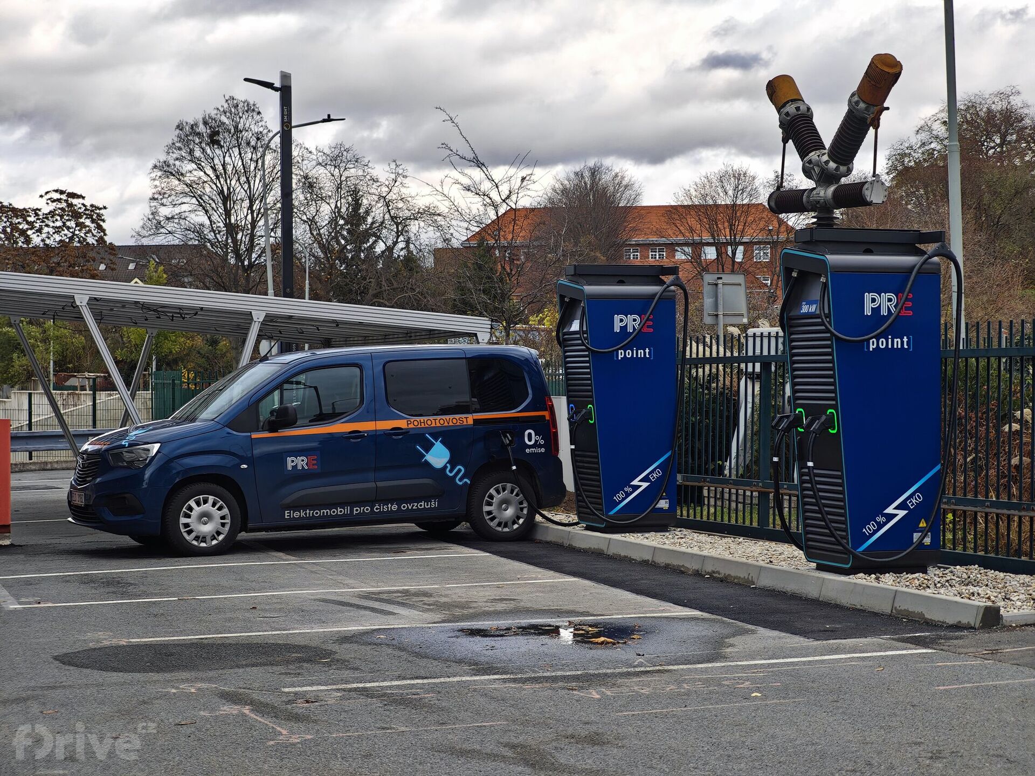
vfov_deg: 19.6
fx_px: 2242
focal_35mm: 75
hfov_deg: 26.0
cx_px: 518
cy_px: 388
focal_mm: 12.28
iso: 50
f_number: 1.8
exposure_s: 1/659
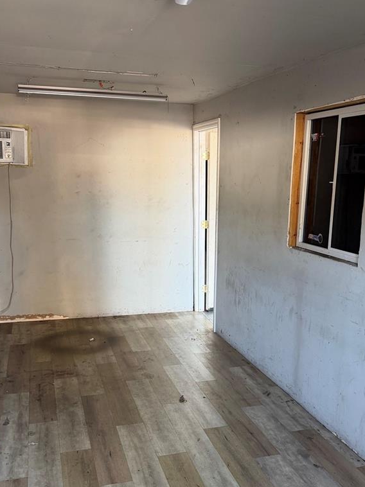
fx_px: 535
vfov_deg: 48.6
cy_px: 302
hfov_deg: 37.5
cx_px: 222
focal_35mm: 38
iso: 200
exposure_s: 1/81
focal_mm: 6.76
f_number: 1.78
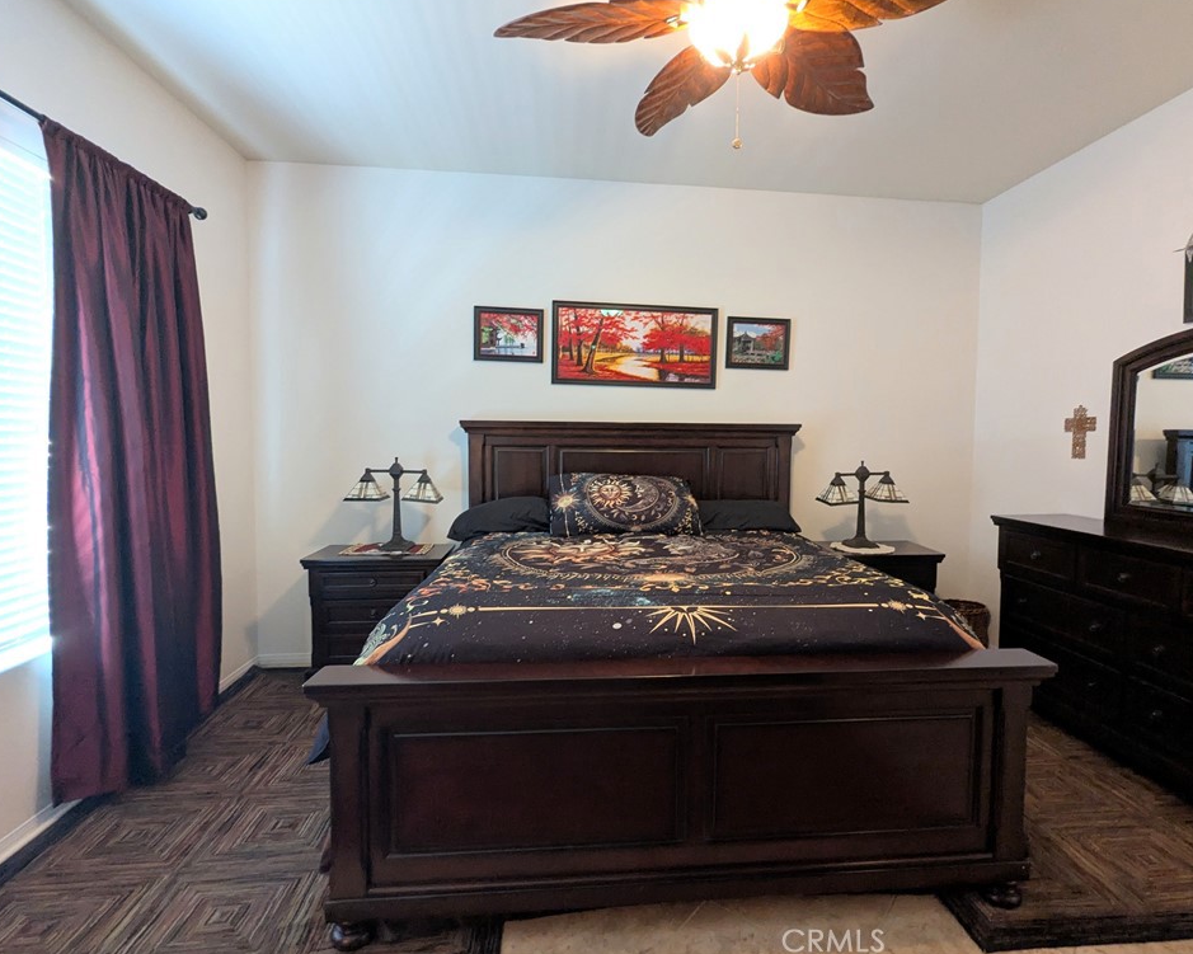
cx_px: 632
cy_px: 471
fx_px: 600
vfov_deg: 77.0
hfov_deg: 89.5
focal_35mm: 17
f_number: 2.2
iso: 309
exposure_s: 1/24
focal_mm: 2.35
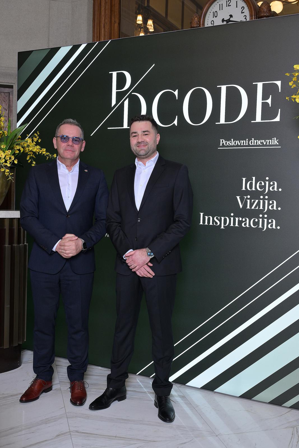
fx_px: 486
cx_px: 150
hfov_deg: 34.2
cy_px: 224
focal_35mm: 39
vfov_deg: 49.5
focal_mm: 39
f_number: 5.6
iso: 640
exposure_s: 1/125
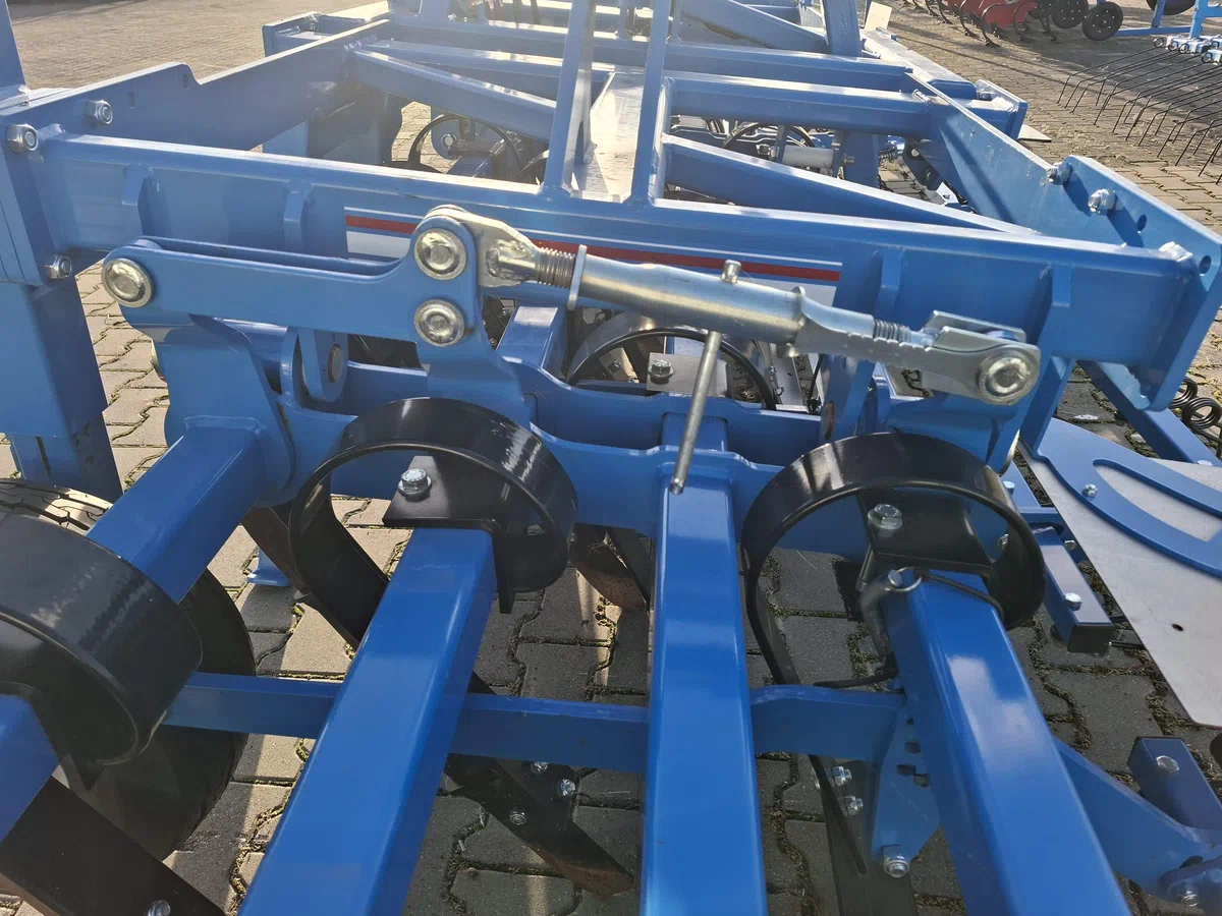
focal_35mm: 23
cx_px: 611
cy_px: 458
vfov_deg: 58.9
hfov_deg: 73.9
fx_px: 812
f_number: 1.8
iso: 50
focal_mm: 5.54
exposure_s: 1/512
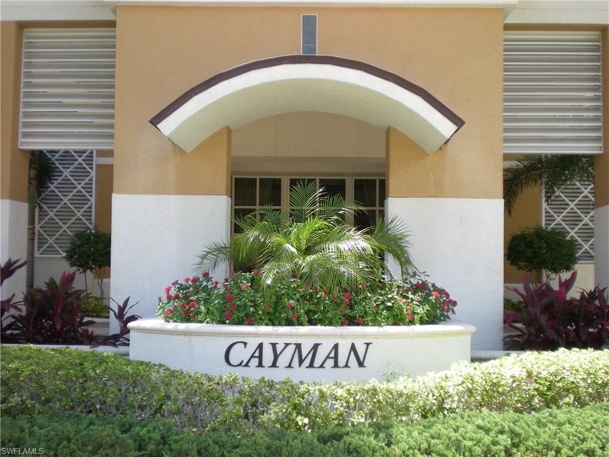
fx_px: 774
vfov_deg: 32.9
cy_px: 228
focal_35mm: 44
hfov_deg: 42.9
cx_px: 304
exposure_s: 1/195
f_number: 3.5
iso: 77
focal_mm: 7.4
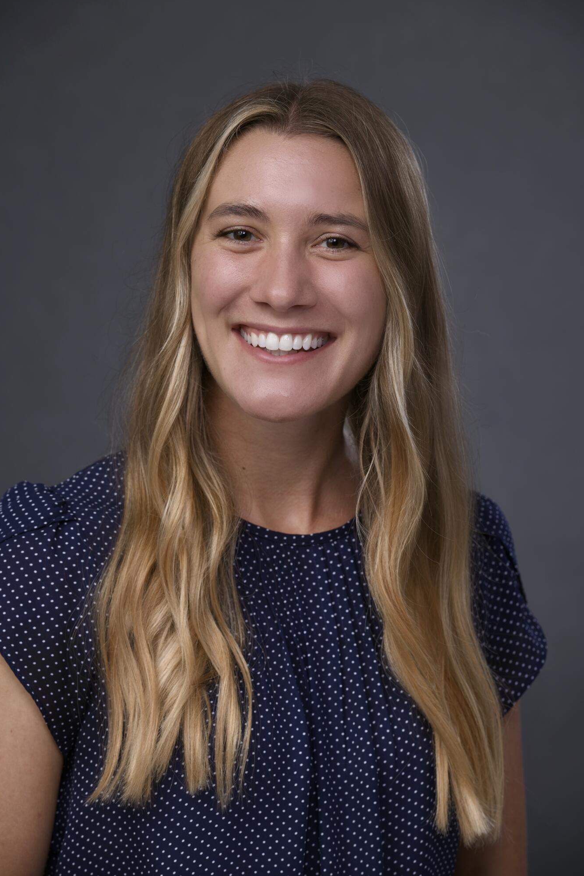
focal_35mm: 131
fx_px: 3187
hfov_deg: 10.5
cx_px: 293
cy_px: 436
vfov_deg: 15.6
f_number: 6.3
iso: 100
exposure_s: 1/125
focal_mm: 130
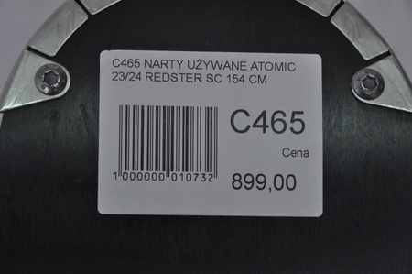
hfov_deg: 13.1
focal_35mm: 158
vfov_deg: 8.7
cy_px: 137
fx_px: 1801
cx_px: 206
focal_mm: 105
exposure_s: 1/125
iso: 3200
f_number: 9.5
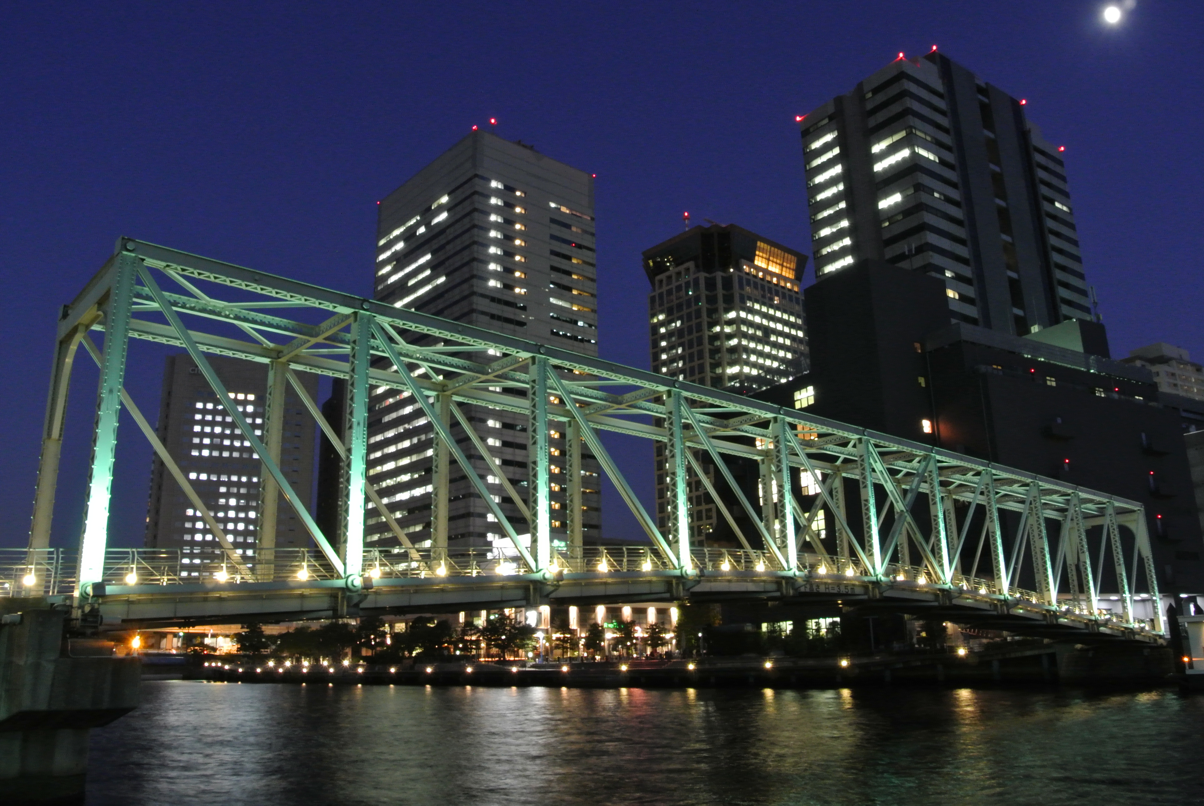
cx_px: 602
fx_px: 904
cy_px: 403
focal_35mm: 27
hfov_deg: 67.3
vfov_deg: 48.0
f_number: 8
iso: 800
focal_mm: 10
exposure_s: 1.3
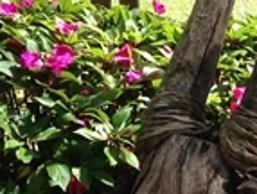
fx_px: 1370
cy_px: 162
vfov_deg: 8.1
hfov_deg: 10.2
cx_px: 435
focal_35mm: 184
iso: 50
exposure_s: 1/321
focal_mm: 4.12
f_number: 2.4
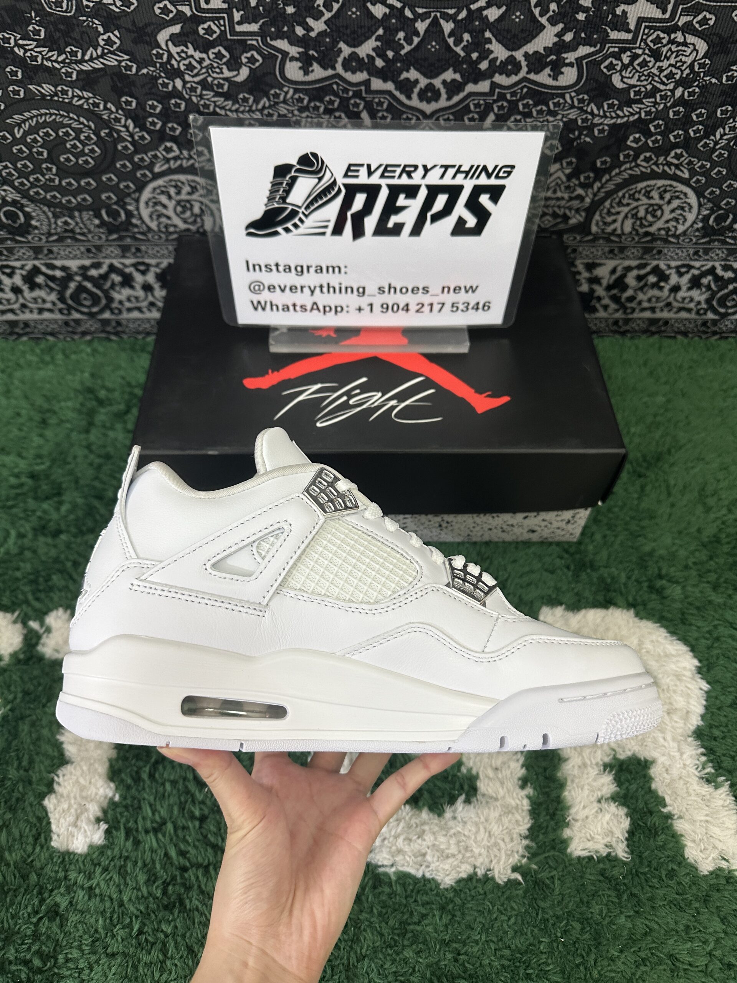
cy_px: 492
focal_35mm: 24
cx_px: 368
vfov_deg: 71.6
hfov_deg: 56.8
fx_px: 681
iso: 250
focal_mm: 6.86
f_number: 1.78
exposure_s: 1/50
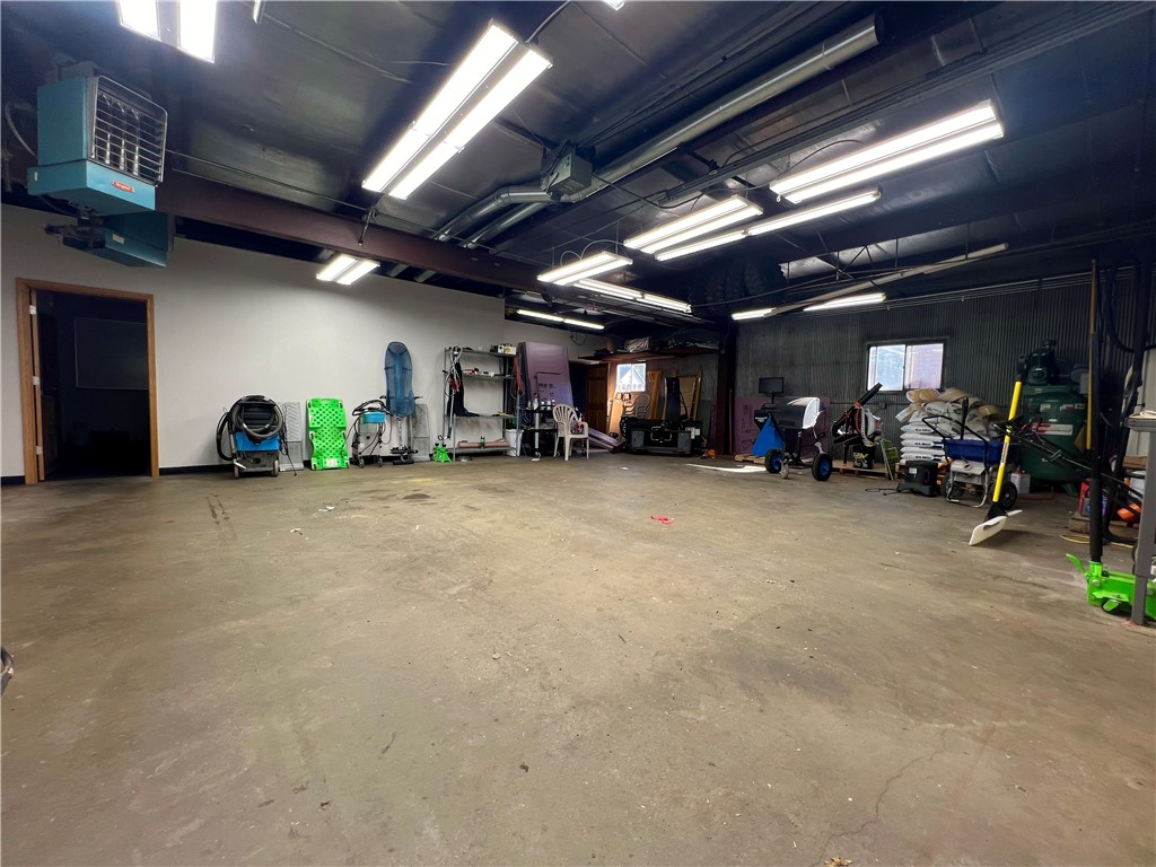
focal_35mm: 13
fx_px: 434
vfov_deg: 89.9
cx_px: 578
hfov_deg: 106.2
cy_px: 434
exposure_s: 1/120
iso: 50
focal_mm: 1.57
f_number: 1.8
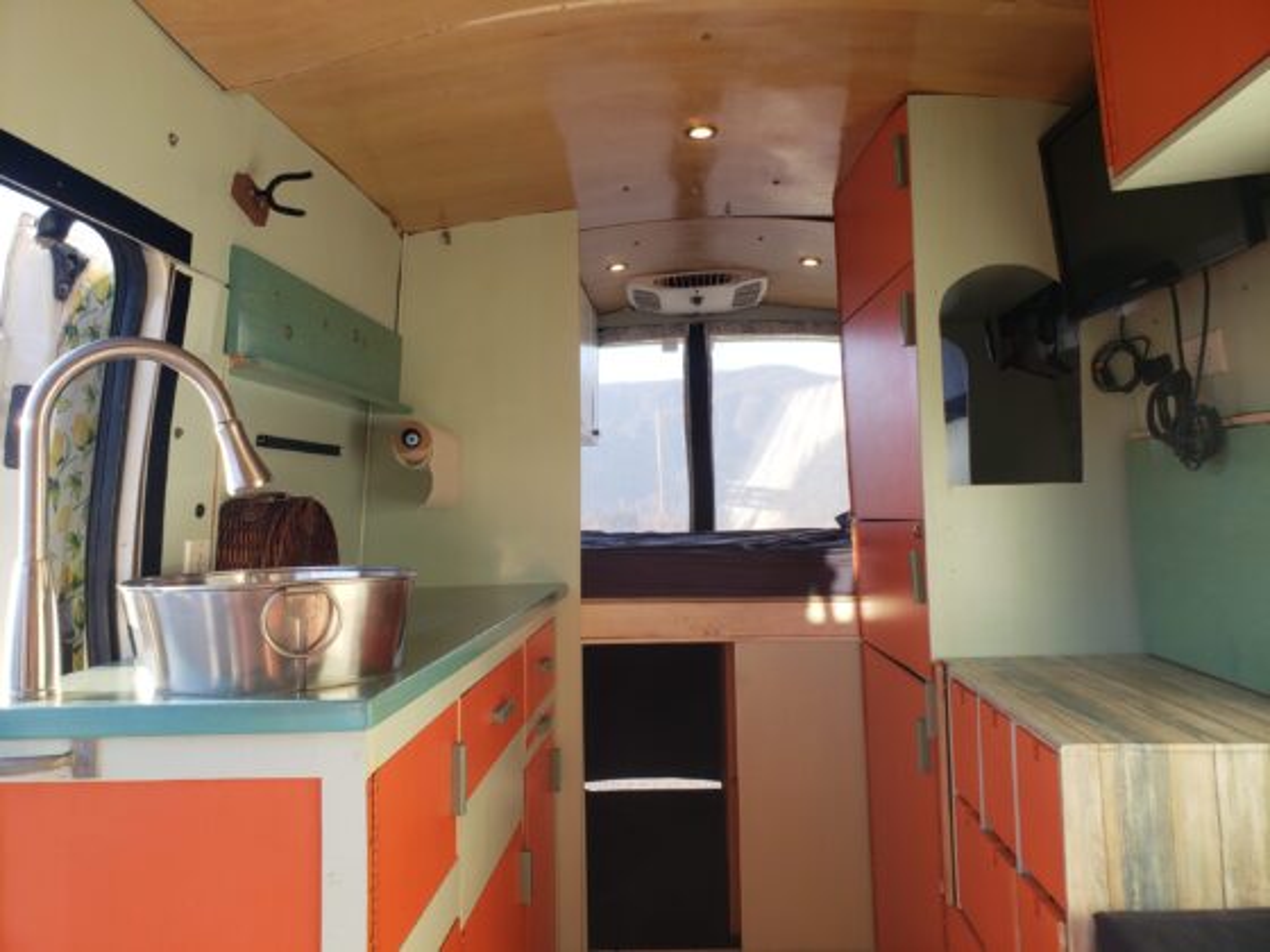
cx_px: 635
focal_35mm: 26
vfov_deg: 53.1
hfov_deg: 67.3
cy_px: 476
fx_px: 954
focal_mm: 4.3
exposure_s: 1/141
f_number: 2.4
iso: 50
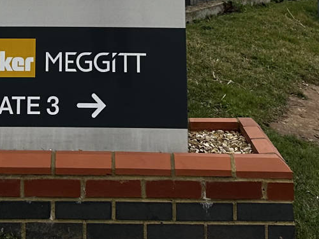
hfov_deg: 20.3
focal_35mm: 96
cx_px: 84
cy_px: -204
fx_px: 885
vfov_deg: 13.6
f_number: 1.78
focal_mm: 6.86
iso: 80
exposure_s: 1/4348
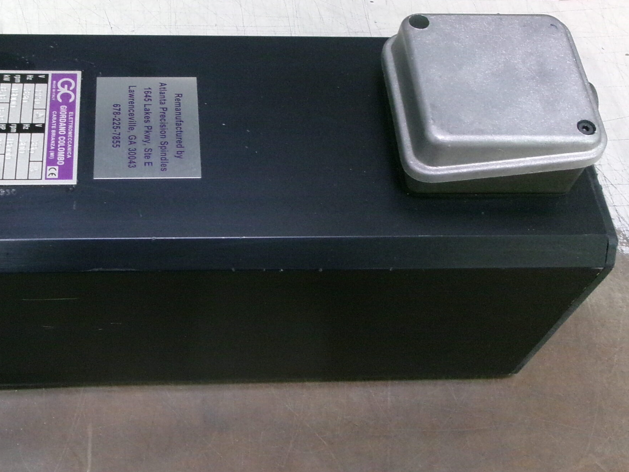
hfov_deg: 40.8
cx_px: 217
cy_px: 234
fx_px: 836
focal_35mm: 46
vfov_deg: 31.5
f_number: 3.9
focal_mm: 5.1
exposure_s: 1/60
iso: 644
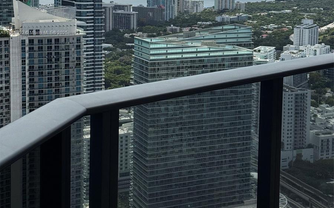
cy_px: 33
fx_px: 619
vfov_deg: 18.9
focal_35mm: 68
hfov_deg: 30.2
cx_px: 167
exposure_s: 1/15385
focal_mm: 6.76
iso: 80
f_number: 1.78
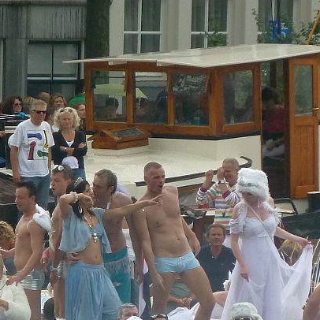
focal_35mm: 801
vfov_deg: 2.2
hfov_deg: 2.2
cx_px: 131
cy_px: 258
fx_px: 8377
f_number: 4.9
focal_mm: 49.2
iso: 200
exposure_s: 1/250
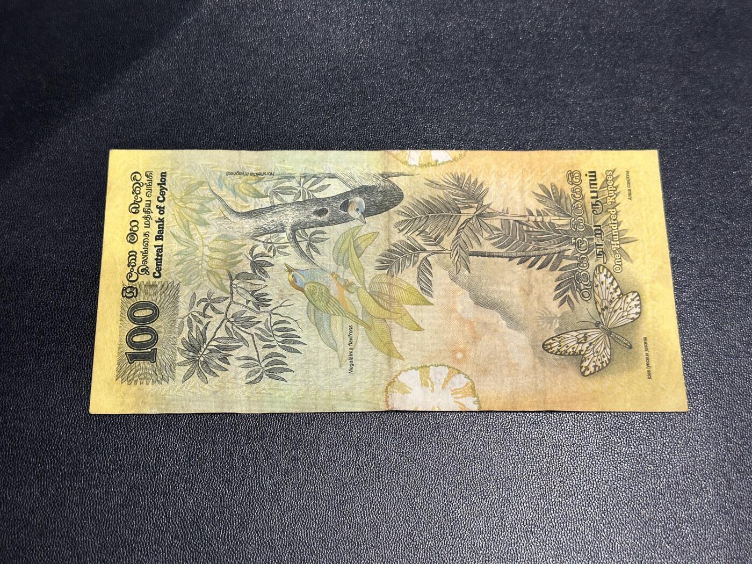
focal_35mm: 48
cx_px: 376
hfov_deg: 39.7
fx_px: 1043
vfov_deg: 30.3
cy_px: 282
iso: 160
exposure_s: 1/50
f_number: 1.78
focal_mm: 6.86
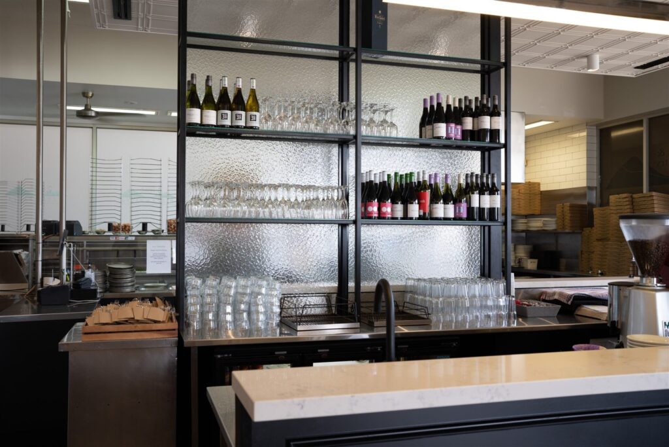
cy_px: 224
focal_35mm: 35
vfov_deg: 37.9
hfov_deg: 54.4
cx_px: 334
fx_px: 650
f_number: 5.6
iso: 100
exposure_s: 1/15
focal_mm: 35
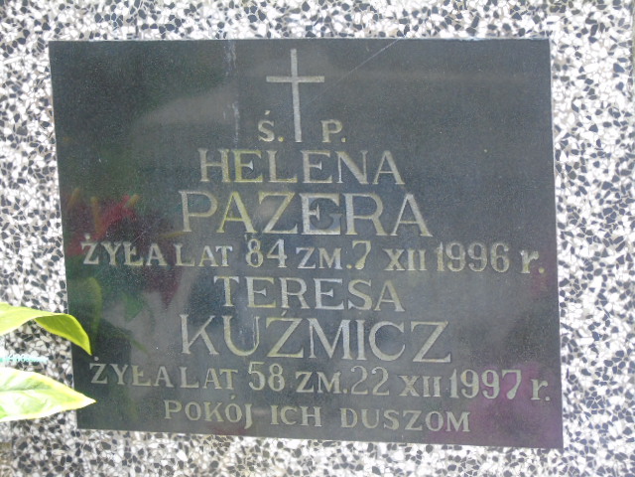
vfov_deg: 10.4
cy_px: 238
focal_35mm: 142
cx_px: 318
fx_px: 2605
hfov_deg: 13.9
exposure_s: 1/100
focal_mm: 25
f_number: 4.7
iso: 400
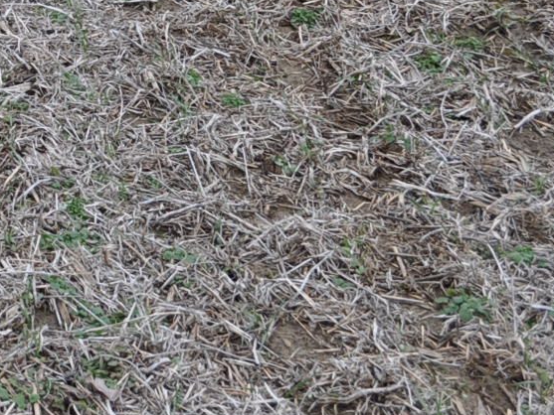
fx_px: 1953
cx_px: -290
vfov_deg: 11.6
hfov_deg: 14.9
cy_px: -217
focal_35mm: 122
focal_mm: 22
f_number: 6.3
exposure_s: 1/160
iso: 200
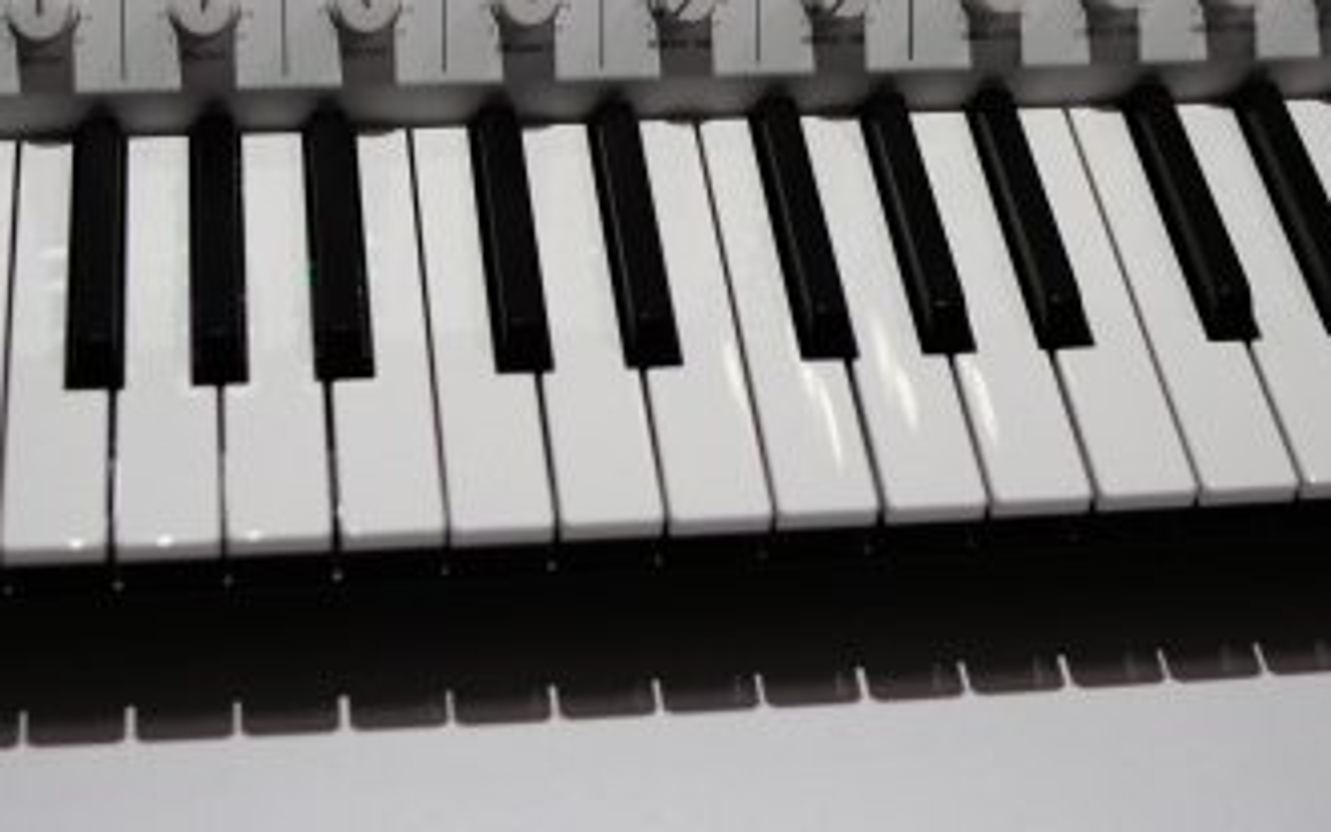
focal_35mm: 81
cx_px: 605
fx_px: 2939
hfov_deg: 25.5
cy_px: -125
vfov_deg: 15.6
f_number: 3.5
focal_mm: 35
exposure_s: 1/4000
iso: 2000
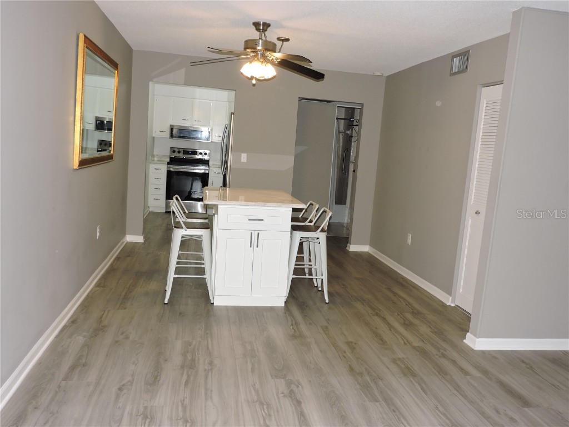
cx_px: 284
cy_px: 214
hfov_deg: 60.0
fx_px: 493
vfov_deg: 46.8
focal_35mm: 30
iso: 200
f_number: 3.1
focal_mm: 5.4
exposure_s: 1/30
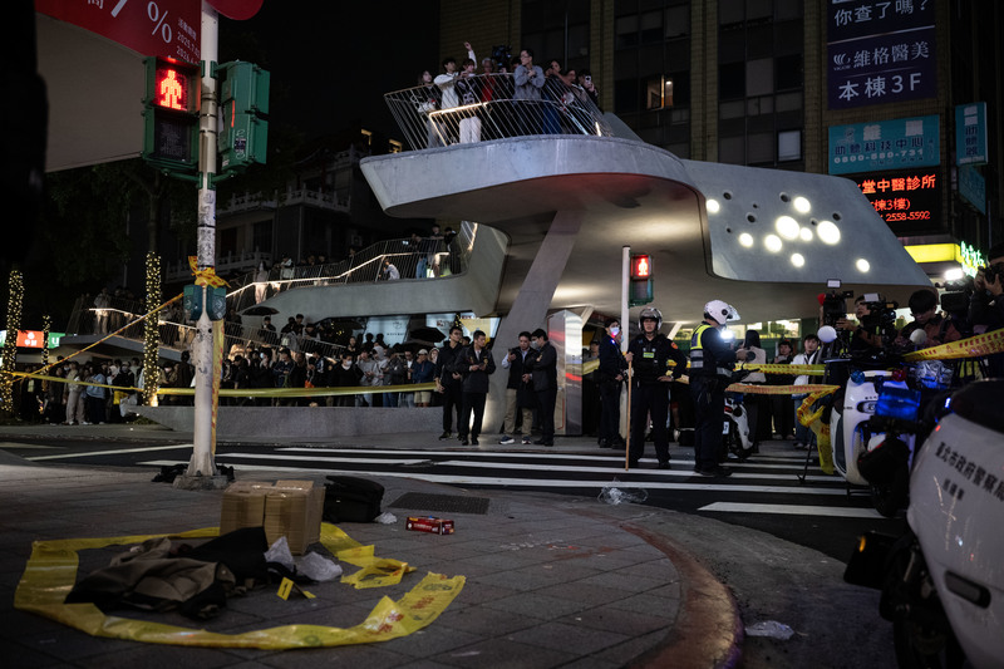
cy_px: 334
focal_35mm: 31
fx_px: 864
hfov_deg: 60.3
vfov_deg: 42.3
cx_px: 502
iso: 2500
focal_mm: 31
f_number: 2.8
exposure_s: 1/200
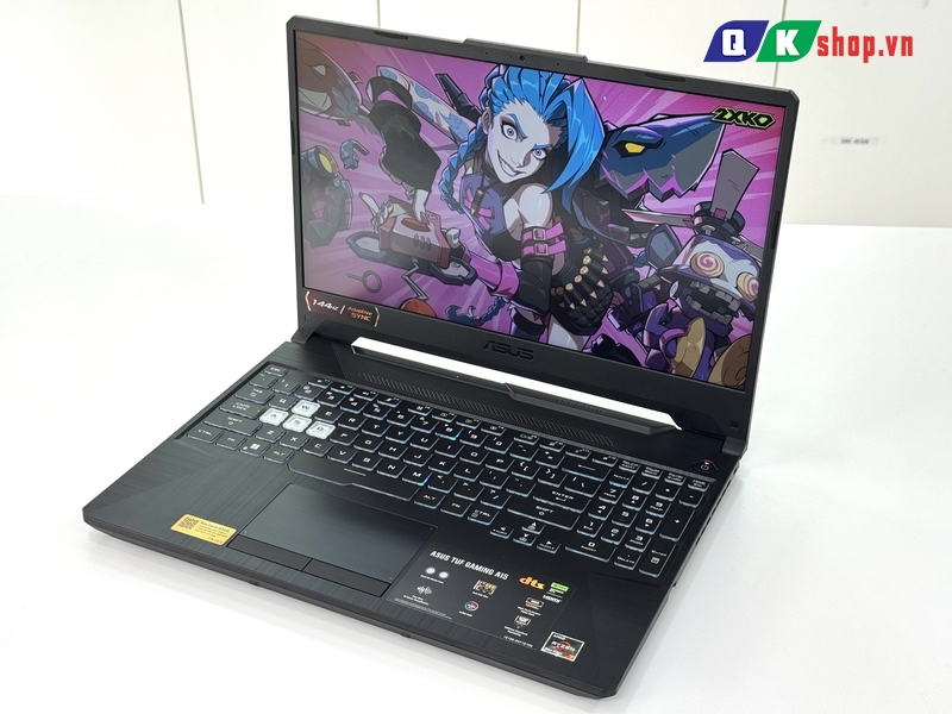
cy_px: 357
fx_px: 1320
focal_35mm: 48
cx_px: 476
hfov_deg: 39.7
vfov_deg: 30.3
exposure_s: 1/121
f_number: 1.78
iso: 64
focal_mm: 6.76
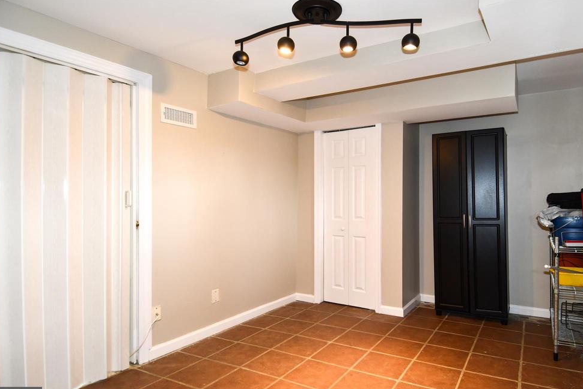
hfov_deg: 86.9
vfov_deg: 64.5
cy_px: 204
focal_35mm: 19
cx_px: 283
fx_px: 308
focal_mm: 12
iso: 400
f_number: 4
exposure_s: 1/60
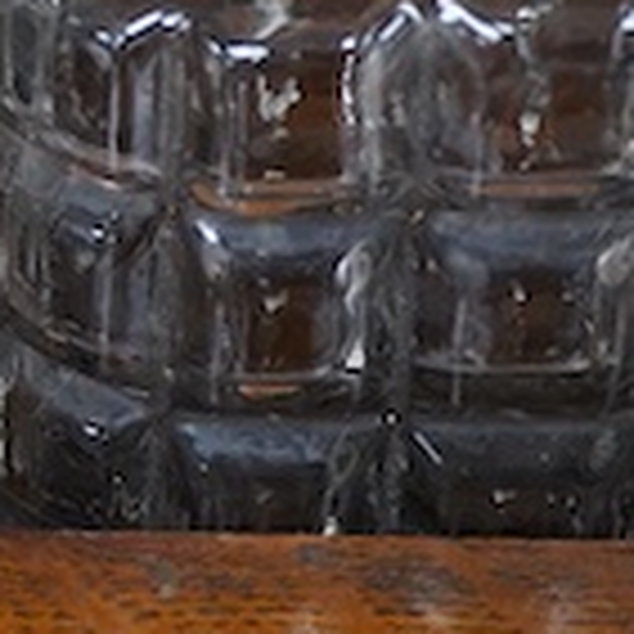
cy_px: -382
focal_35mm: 244
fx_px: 5056
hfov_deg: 6.9
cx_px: -755
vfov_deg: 7.0
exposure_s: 1/125
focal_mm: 30
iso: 1250
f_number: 3.5
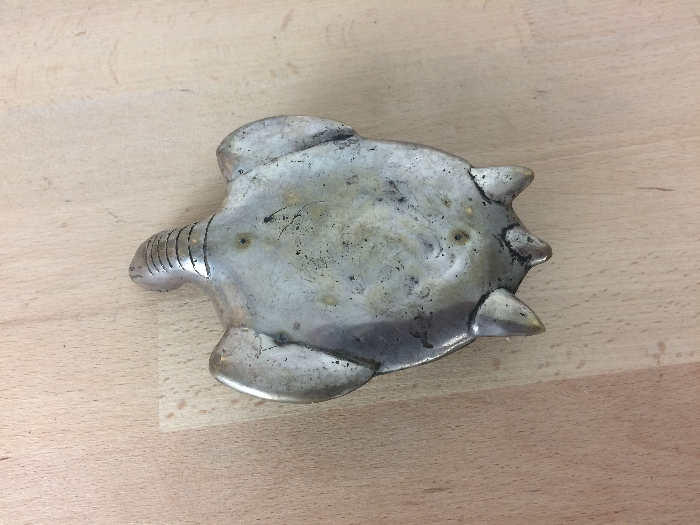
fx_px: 586
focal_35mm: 29
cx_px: 350
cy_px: 262
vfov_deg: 48.2
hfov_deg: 61.7
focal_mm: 4.15
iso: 50
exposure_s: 1/33
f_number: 2.2
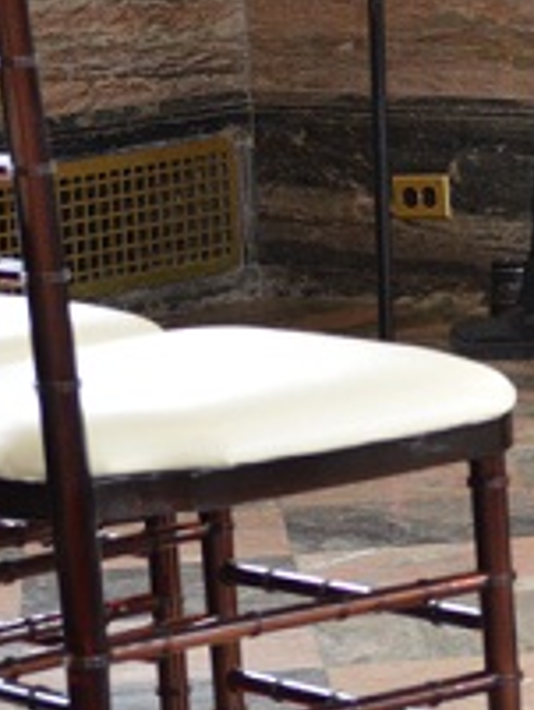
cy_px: 11
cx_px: 1034
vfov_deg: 9.0
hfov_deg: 6.6
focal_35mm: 218
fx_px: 4479
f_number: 5.3
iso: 720
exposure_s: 1/60
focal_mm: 44
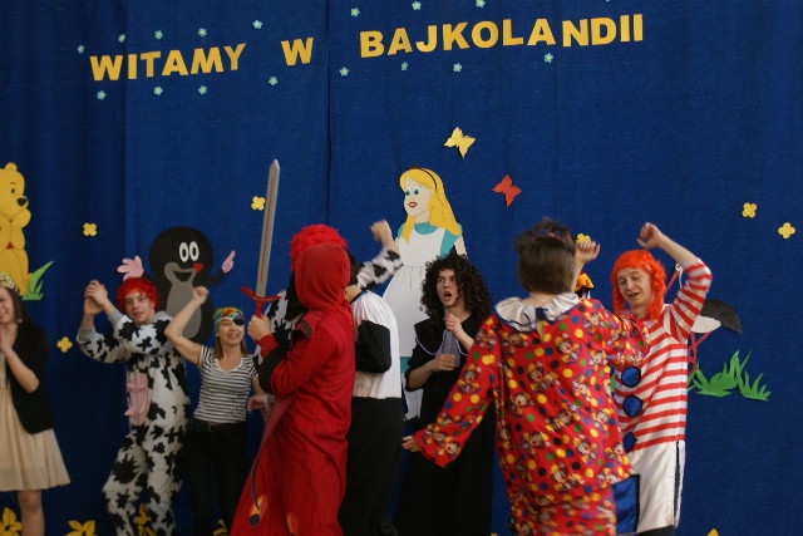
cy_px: 268
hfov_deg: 29.9
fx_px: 1506
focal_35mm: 68
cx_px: 402
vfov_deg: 20.2
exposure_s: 1/80
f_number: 5.6
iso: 400
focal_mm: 45
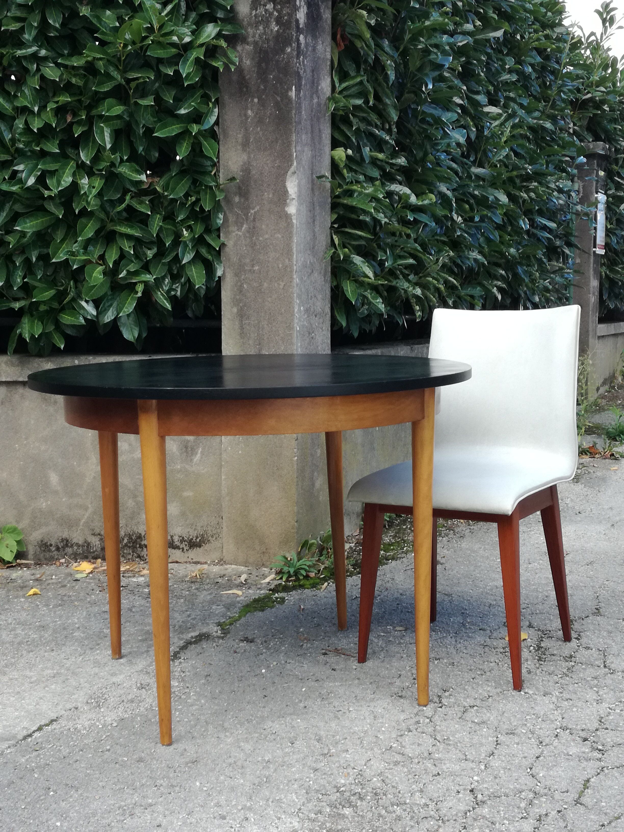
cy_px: 416
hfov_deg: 32.9
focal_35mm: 44
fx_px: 1058
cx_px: 312
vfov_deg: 42.9
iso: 50
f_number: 2
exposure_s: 1/100
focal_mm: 3.79
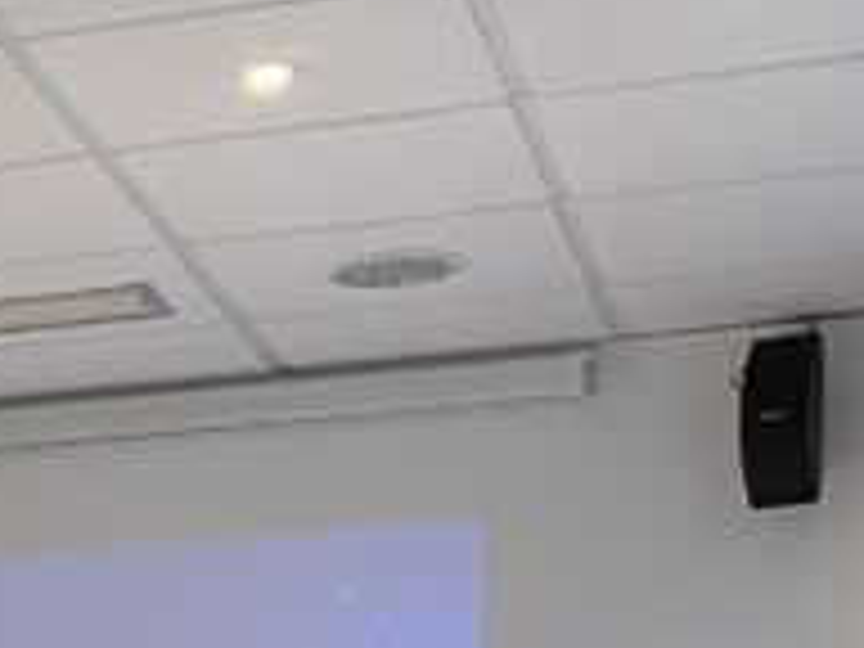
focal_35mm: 139
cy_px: 1152
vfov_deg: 10.1
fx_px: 3469
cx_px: -968
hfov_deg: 12.2
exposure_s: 1/50
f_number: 1.8
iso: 125
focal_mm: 4.25
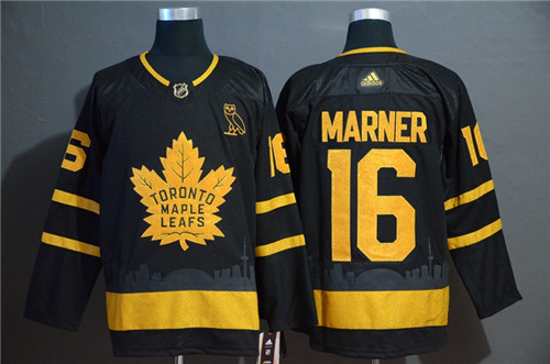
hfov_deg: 22.7
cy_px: 182
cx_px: 275
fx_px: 1372
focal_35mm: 90
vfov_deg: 15.1
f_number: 5.6
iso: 4000
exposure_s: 1/13
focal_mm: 60
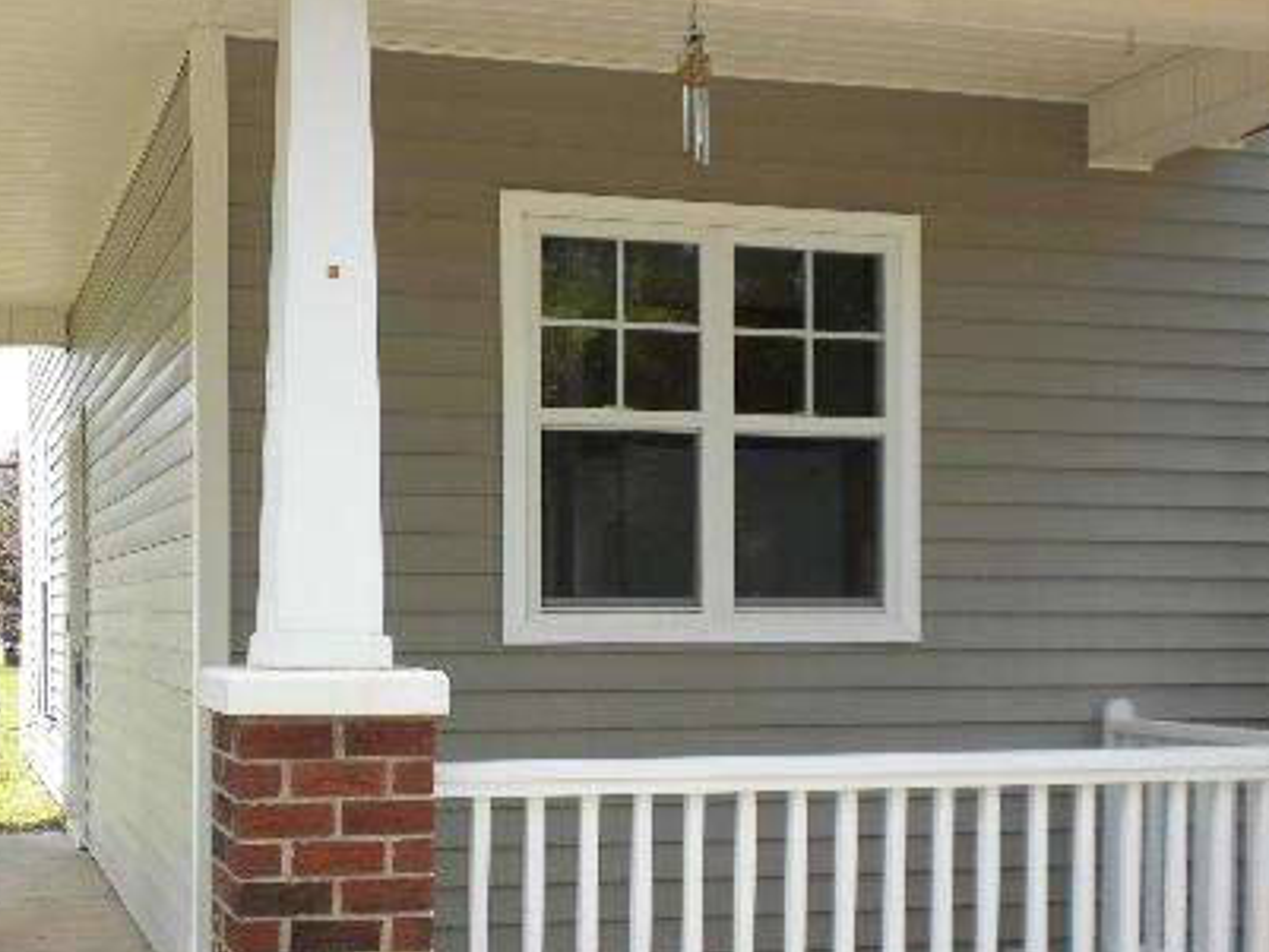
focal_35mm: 59
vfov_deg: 24.7
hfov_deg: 32.6
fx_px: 2164
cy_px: 633
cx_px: 532
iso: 90
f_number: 3.5
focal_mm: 6.6
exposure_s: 1/317
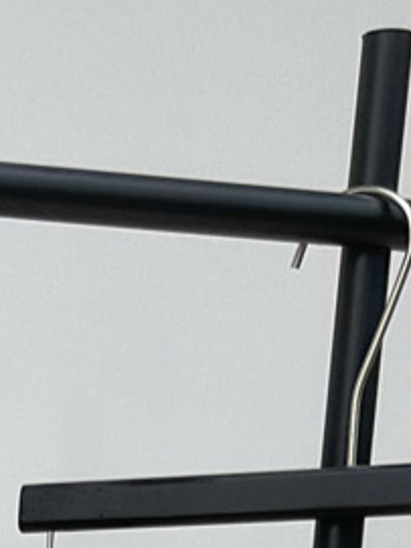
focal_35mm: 164
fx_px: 2598
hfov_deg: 8.3
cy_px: 1275
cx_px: -599
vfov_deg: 10.5
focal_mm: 5.1
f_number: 1.6
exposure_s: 1/121
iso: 64
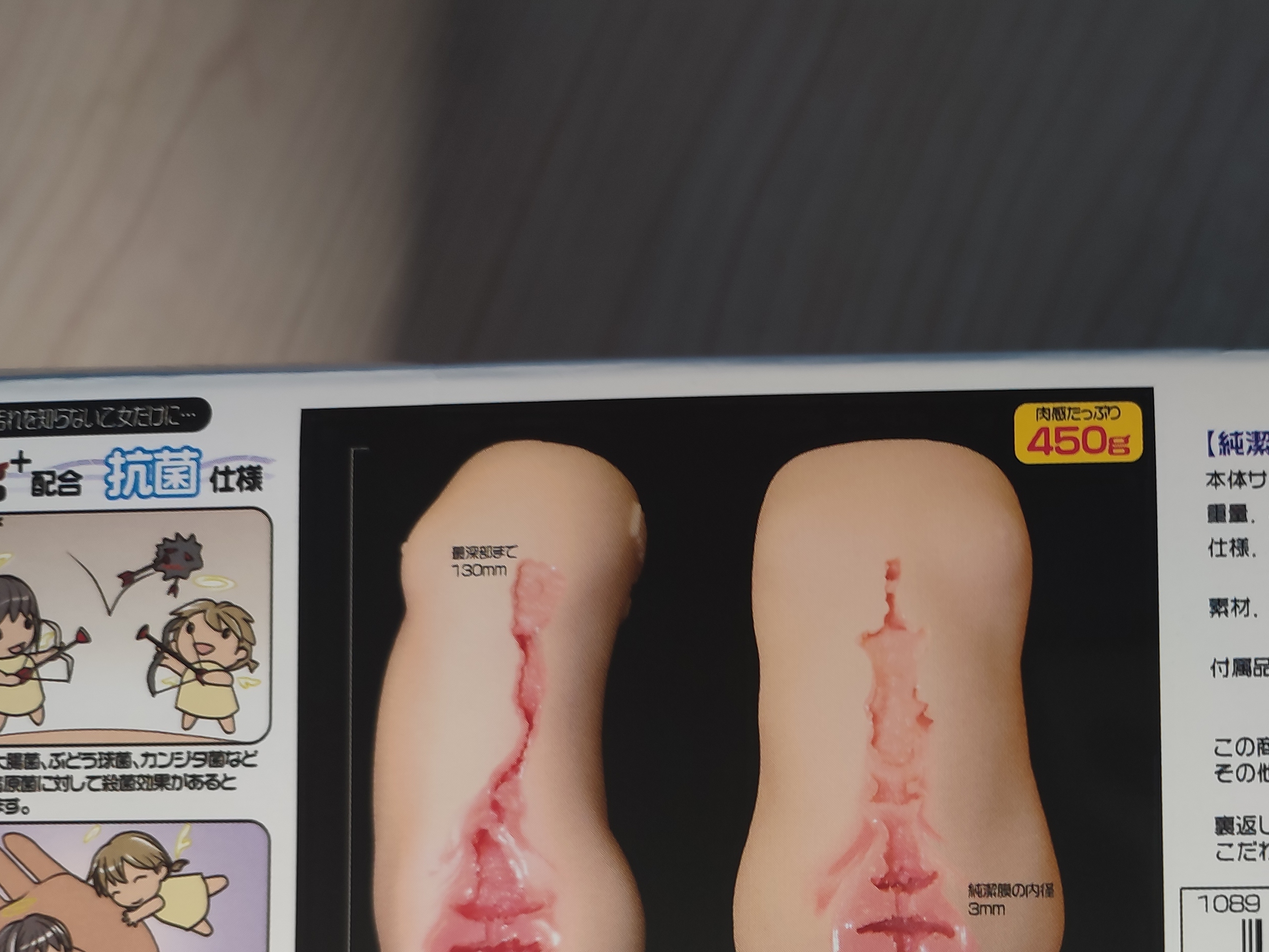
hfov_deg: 45.7
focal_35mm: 40
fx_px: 1466
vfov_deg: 35.0
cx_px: 896
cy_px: 733
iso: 162
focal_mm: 5.96
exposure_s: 1/50
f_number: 1.75
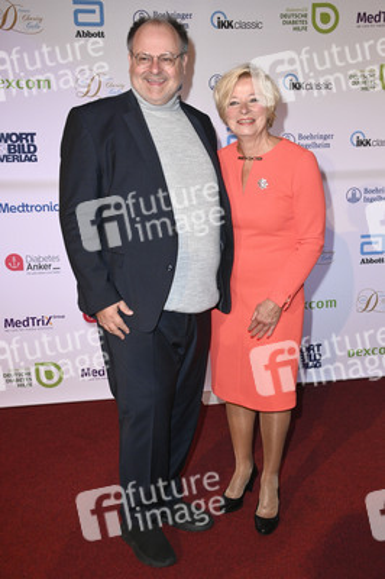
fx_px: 675
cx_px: 192
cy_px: 290
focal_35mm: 42
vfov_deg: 46.4
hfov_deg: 31.8
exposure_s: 1/160
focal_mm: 42
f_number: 5.6
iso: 3200
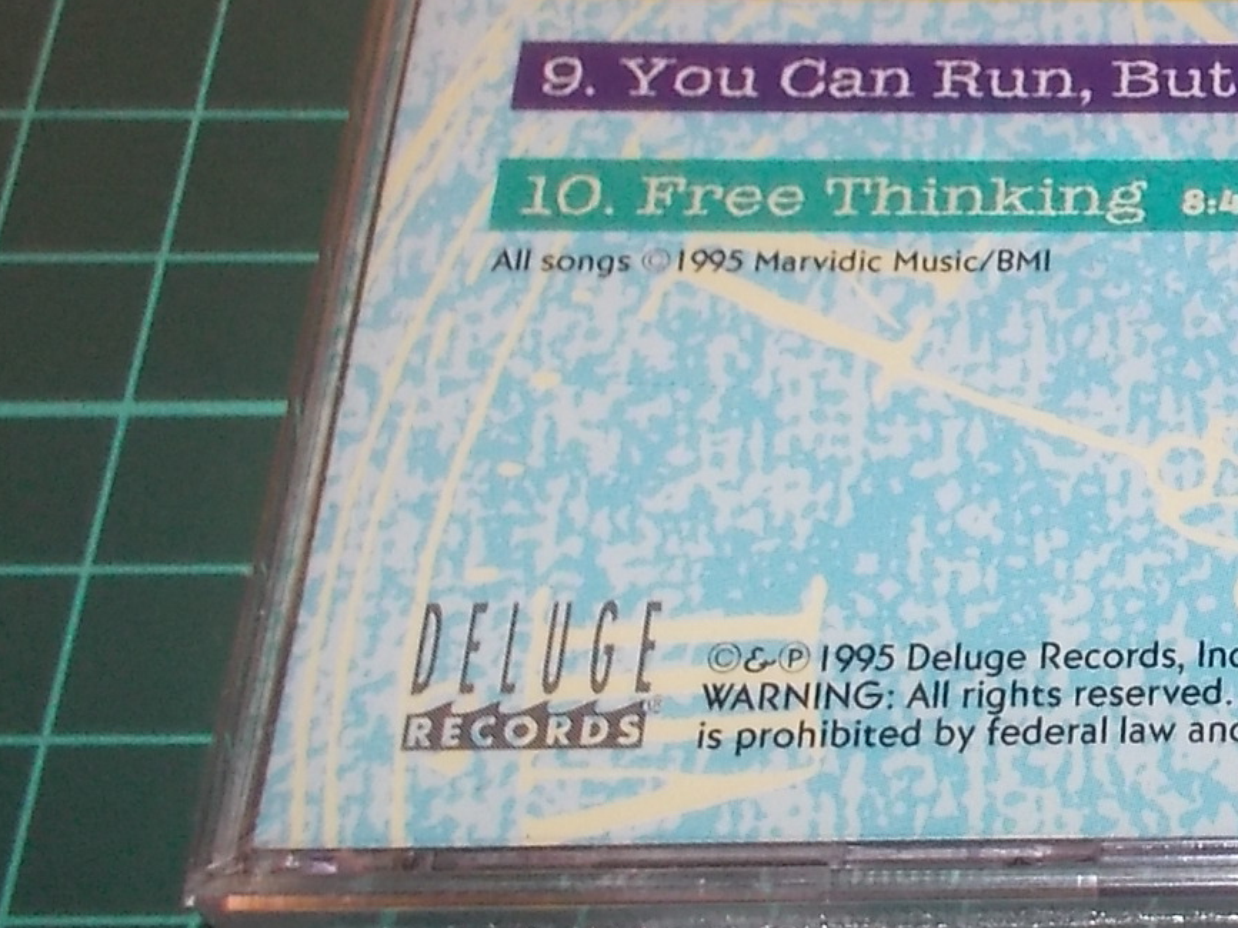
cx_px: 1559
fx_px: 2718
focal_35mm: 76
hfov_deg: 23.1
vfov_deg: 19.2
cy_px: 208
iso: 200
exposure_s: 1/30
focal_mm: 4.1
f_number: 3.3
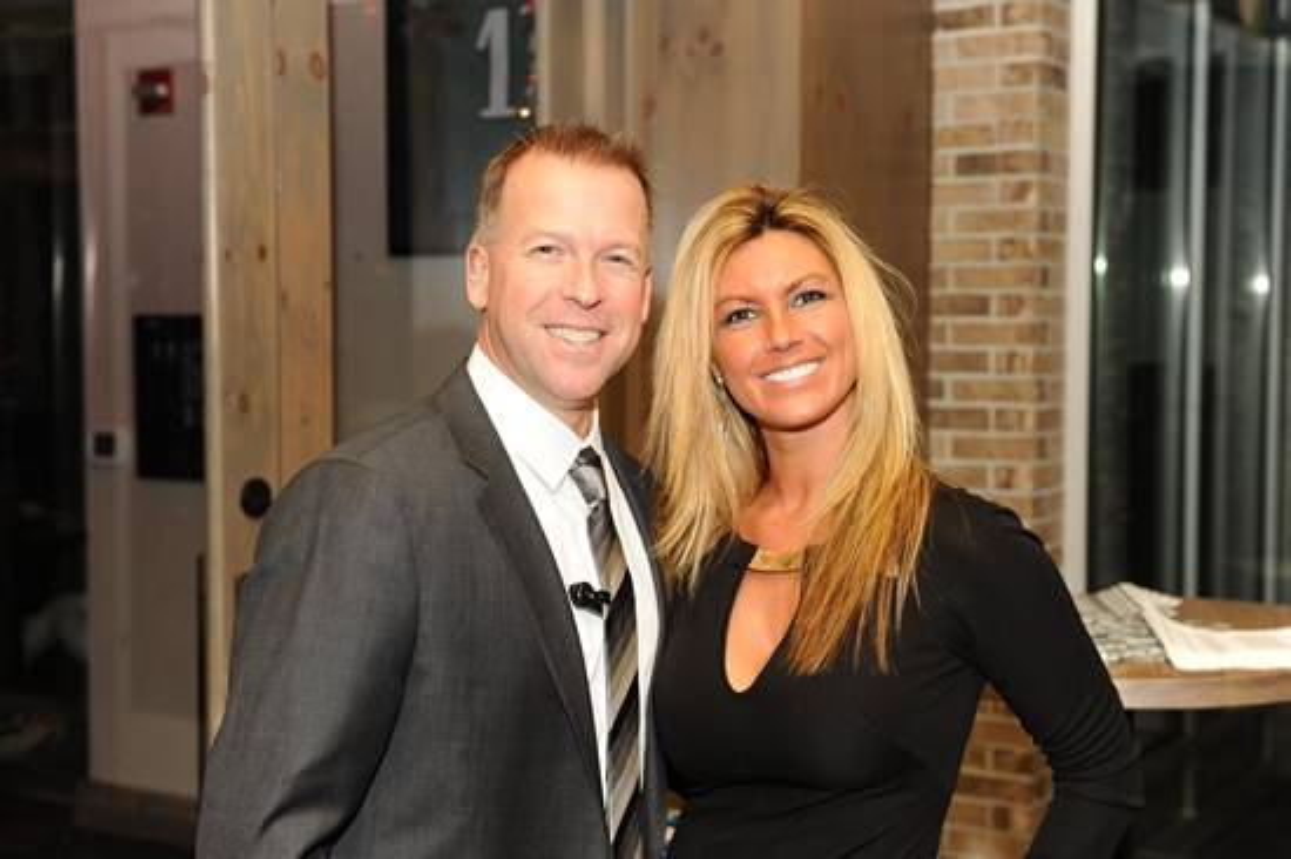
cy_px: 430
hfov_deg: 36.3
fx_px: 1971
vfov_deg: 24.6
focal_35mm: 55
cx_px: 646
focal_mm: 55
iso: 1100
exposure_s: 1/250
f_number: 4.8
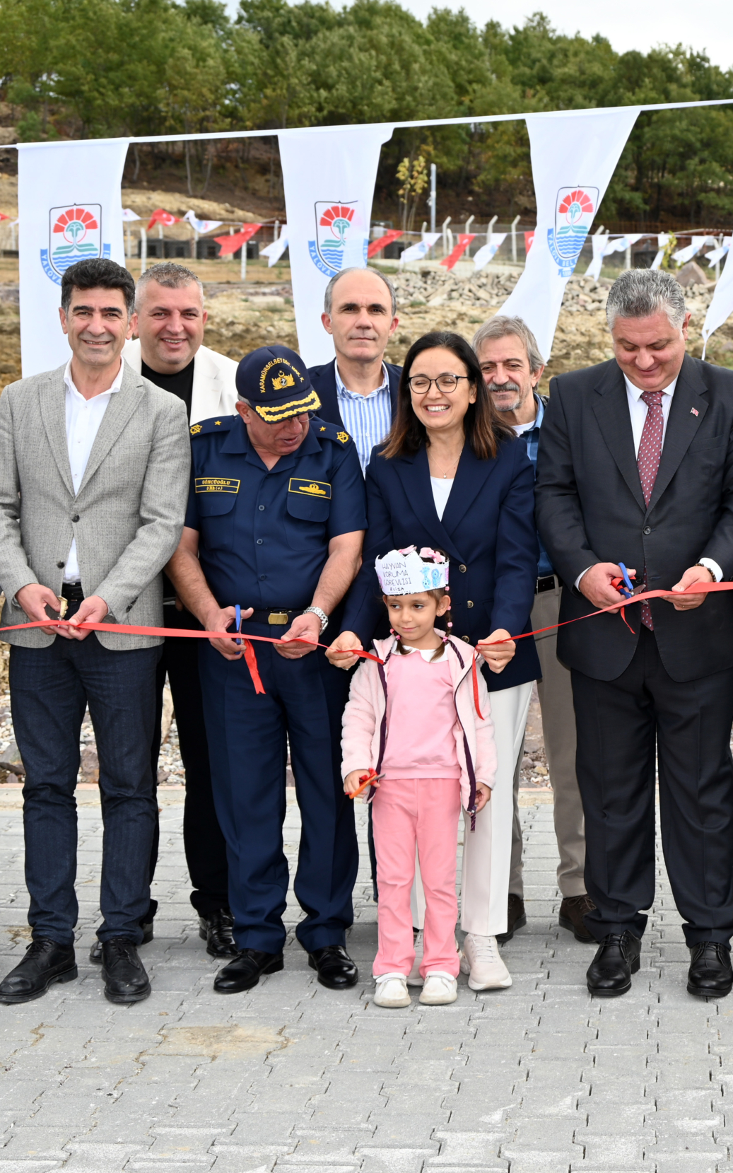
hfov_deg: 19.3
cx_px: 675
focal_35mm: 66
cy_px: 573
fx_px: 2109
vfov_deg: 31.1
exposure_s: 1/125
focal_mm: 42
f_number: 5.6
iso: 100
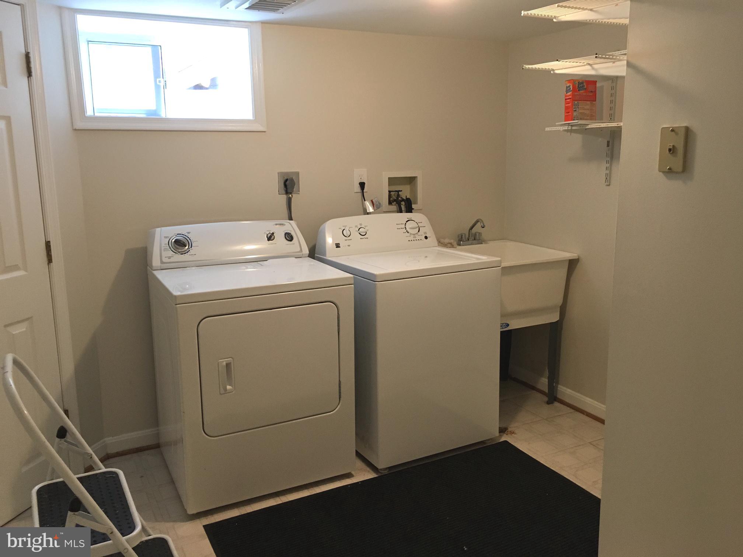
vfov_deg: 48.2
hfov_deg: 61.7
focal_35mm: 29
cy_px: 278
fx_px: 622
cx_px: 372
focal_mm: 4.15
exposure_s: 1/30
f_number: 2.2
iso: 100
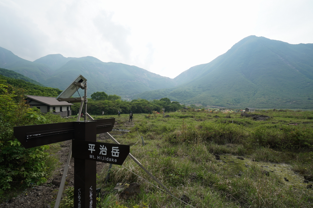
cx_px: 156
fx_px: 143
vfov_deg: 72.0
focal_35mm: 16
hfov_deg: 95.0
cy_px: 104
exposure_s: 1/200
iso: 100
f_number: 8
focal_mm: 11
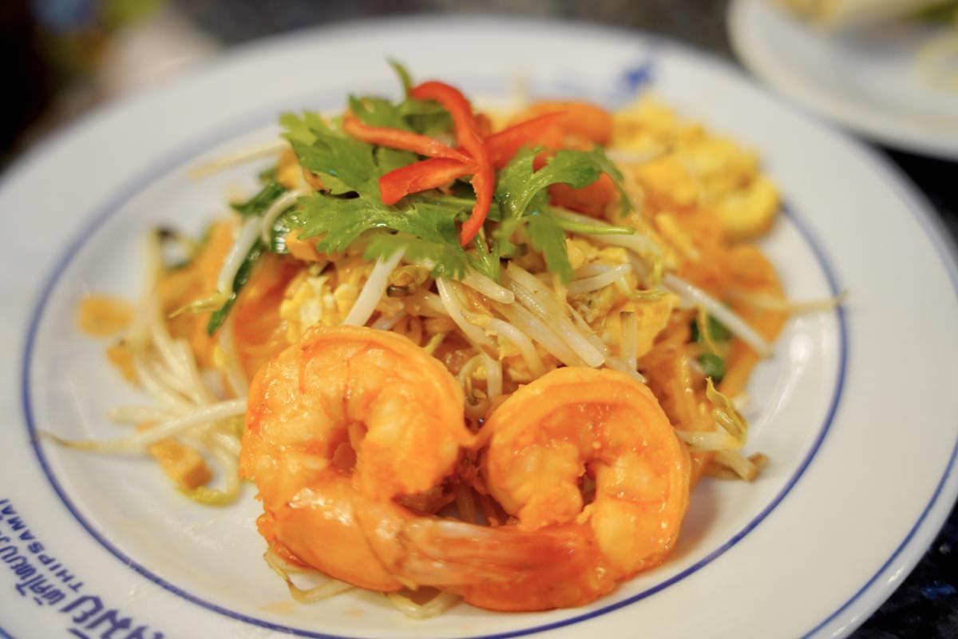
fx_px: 1107
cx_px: 479
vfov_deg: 32.2
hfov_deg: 46.8
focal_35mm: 42
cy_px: 320
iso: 1600
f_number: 2.8
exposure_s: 1/60
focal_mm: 41.6
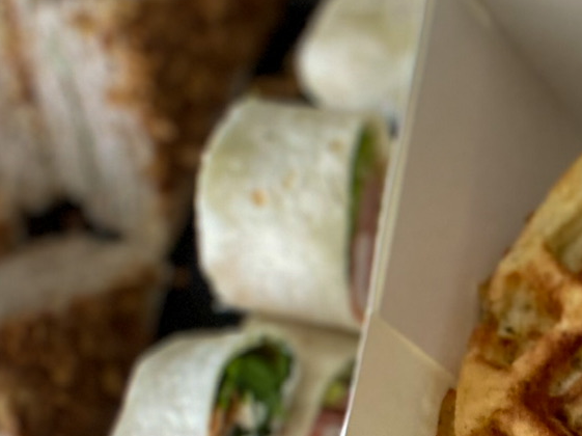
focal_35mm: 95
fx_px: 1596
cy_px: 476
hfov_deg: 17.2
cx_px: 1023
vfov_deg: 15.2
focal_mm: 4.25
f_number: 1.8
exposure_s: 1/60
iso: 320
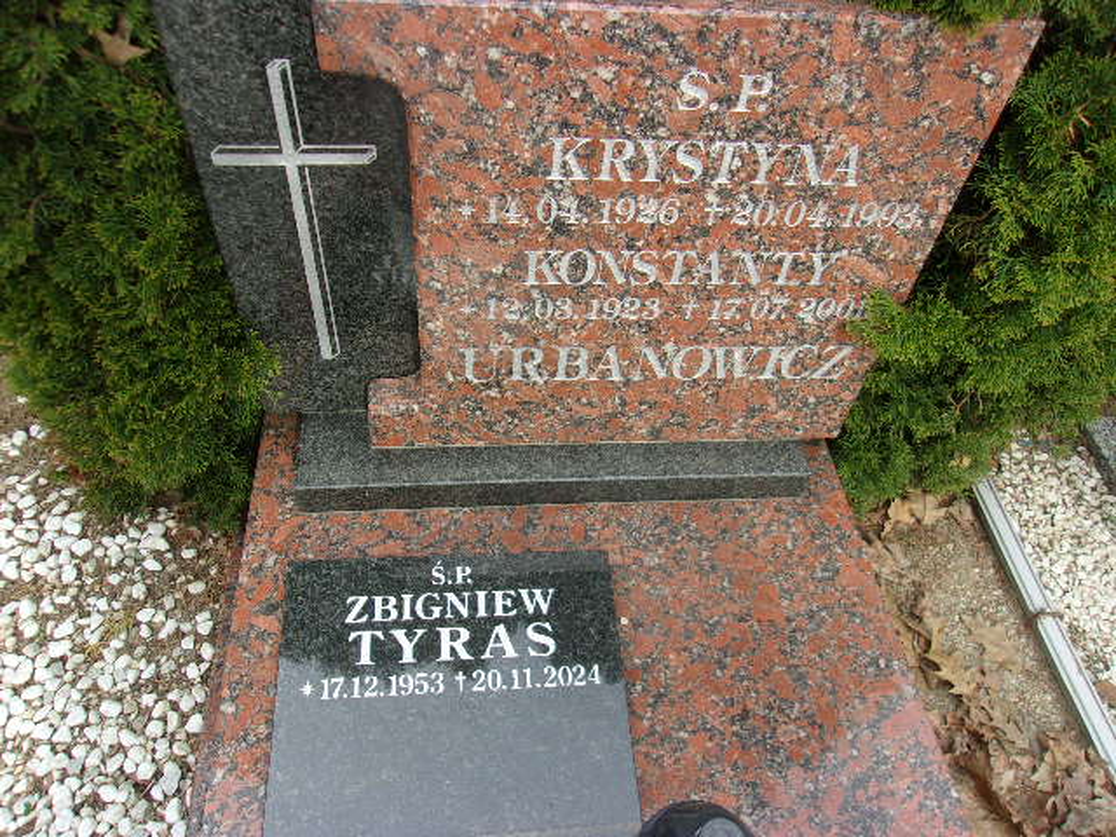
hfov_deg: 65.3
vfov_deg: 51.4
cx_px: 558
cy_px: 418
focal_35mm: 27
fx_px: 870
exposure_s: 1/240
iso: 80
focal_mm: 4.9
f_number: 3
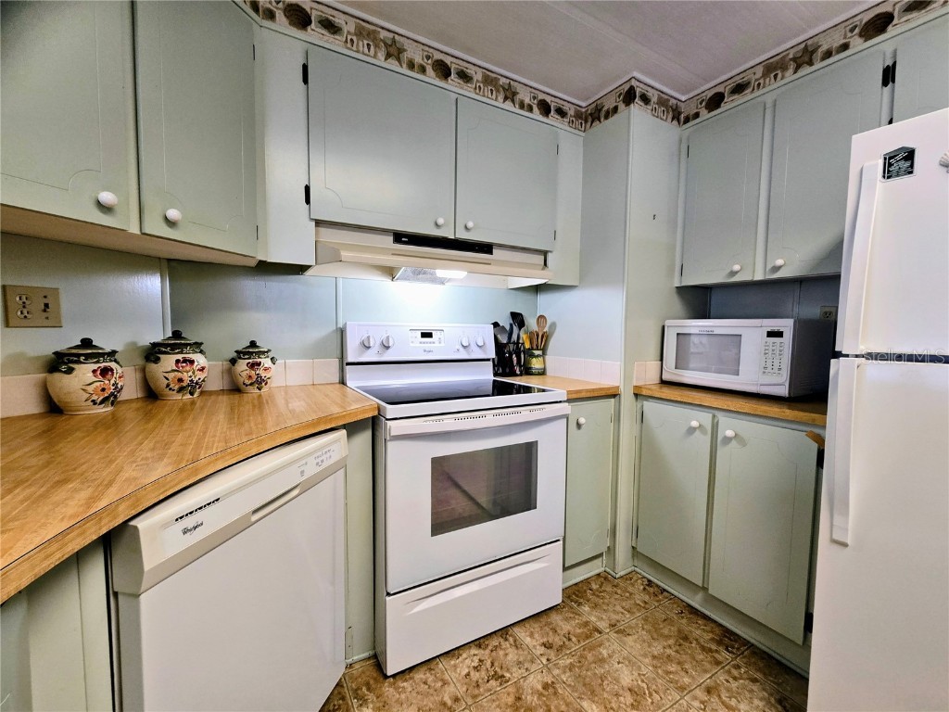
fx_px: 356
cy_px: 356
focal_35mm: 13
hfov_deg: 106.2
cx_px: 474
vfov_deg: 89.9
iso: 100
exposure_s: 1/60
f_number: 2.2
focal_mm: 2.2
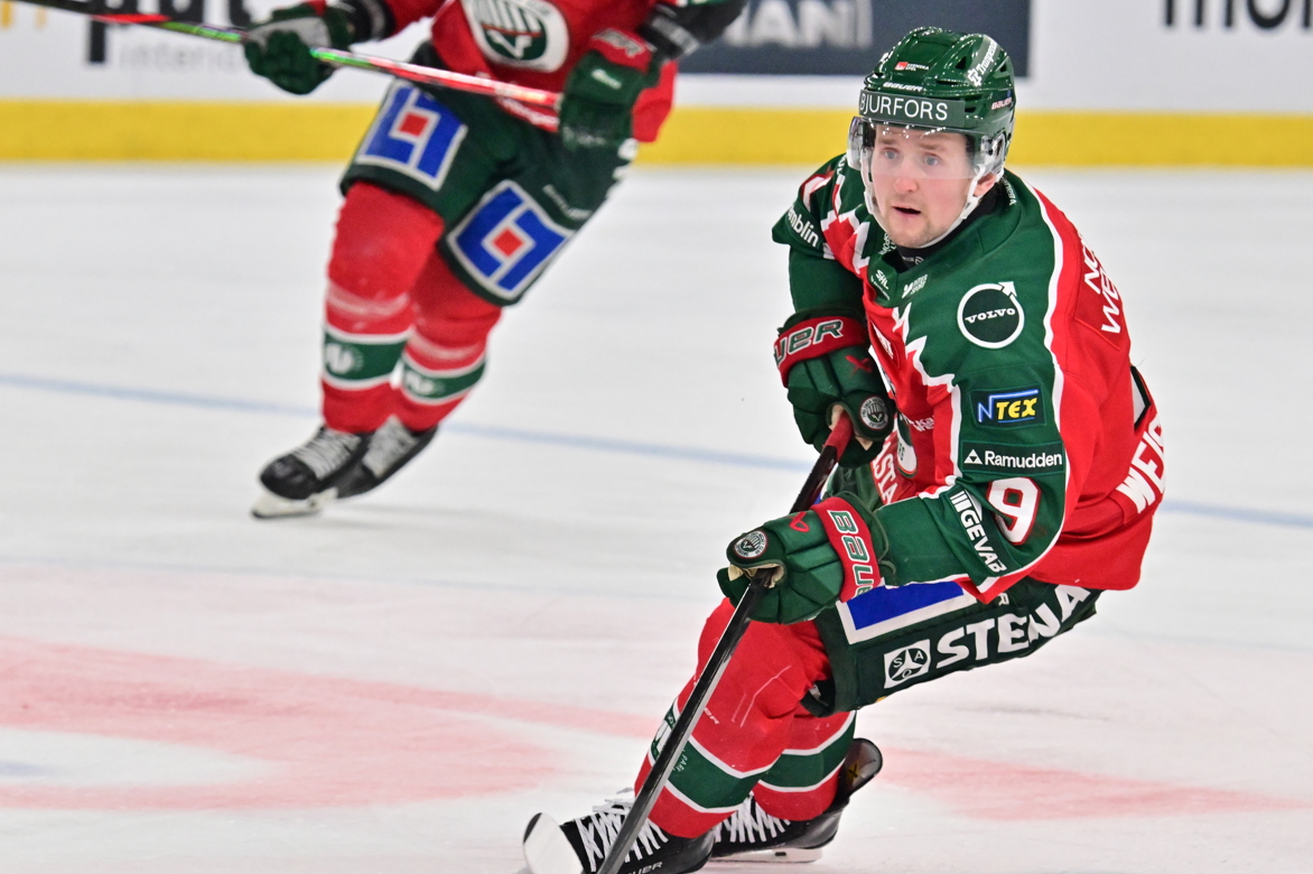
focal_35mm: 267
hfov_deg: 7.7
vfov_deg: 5.1
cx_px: 628
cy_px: 506
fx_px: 9732
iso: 4500
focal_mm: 230
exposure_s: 1/1000
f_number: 6.3
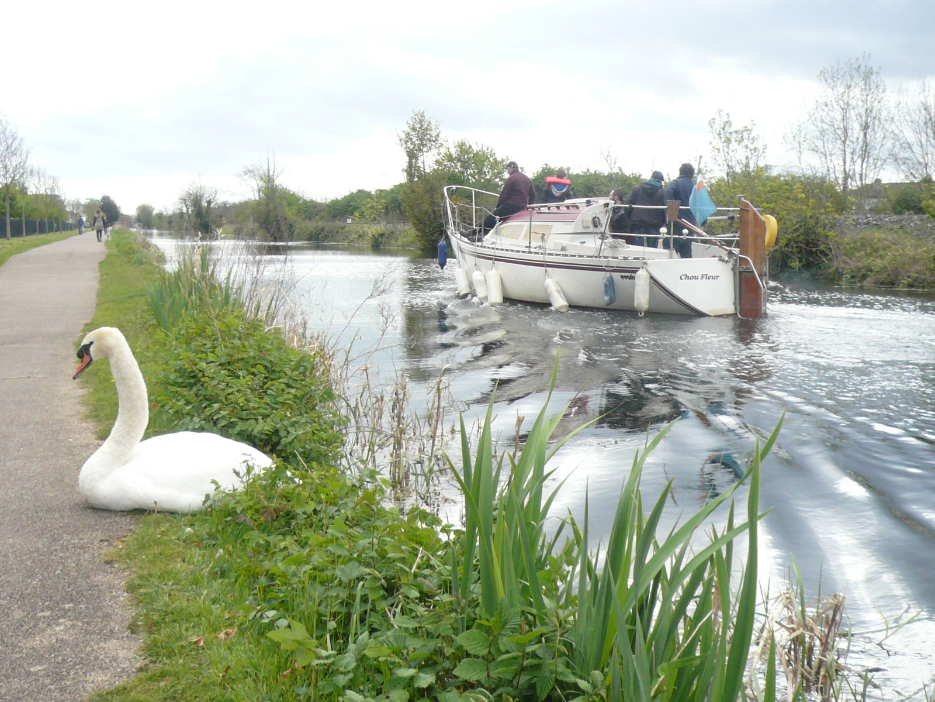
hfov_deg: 42.9
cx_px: 468
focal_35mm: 44
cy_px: 351
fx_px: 1188
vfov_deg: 32.9
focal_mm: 4.7
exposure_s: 1/400
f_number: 2.8
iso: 100
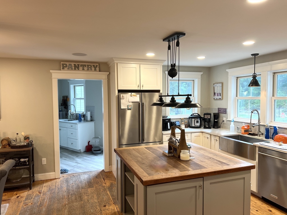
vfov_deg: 53.1
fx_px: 216
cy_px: 108
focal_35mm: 26
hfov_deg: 67.3
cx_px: 144
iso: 125
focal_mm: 5.7
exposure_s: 1/120
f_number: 1.5
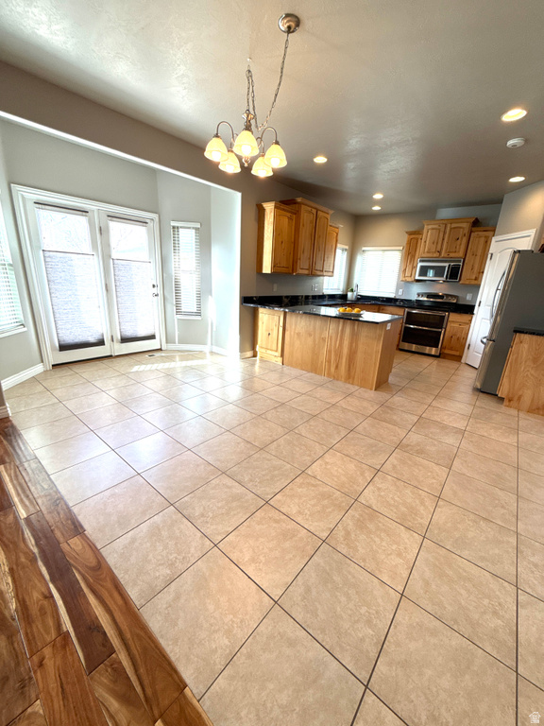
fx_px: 293
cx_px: 272
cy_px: 363
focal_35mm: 14
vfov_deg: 102.1
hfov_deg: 85.7
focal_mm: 2.22
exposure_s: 1/120
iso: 100
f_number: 2.2
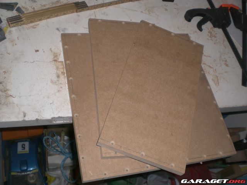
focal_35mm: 38
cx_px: 124
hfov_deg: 49.0
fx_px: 271
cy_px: 92
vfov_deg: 37.7
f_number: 3.1
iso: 100
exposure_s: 1/60
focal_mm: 6.3
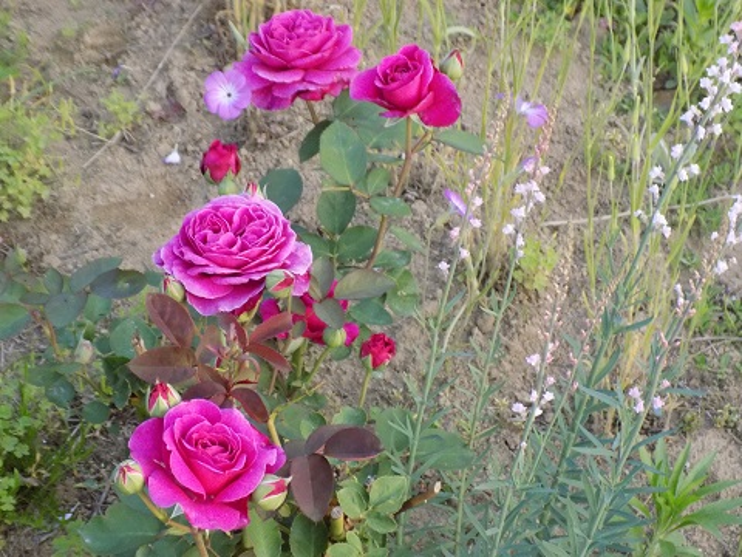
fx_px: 1672
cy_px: 278
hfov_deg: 25.0
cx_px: 371
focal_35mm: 78
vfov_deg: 18.9
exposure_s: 1/10
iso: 400
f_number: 4.3
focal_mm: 13.9
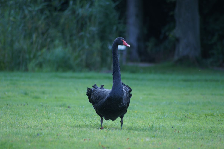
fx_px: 2797
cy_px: 74
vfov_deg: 3.0
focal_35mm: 450
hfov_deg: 4.6
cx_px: 112
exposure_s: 1/60
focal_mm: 300
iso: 200
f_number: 5.6
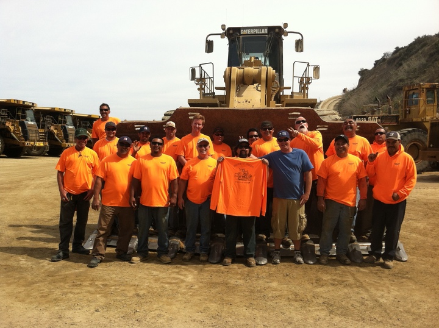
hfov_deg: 52.7
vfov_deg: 40.6
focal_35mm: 35
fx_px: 443
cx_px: 220
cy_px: 164
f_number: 2.8
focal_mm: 3.85
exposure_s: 1/1154
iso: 80
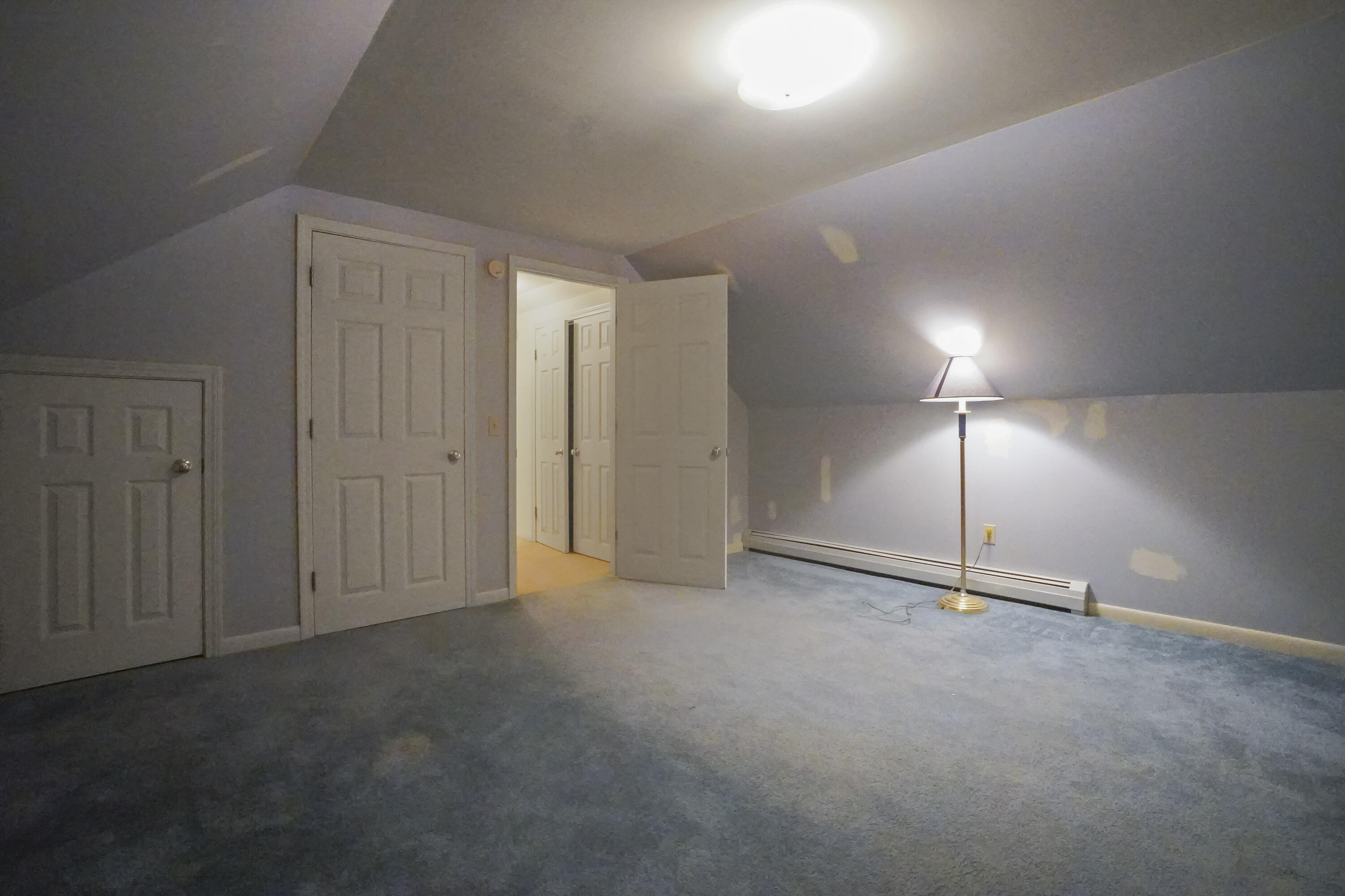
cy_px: 448
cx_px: 672
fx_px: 560
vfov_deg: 77.3
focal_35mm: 15
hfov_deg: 100.4
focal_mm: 10
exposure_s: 1/30
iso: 12800
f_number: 10
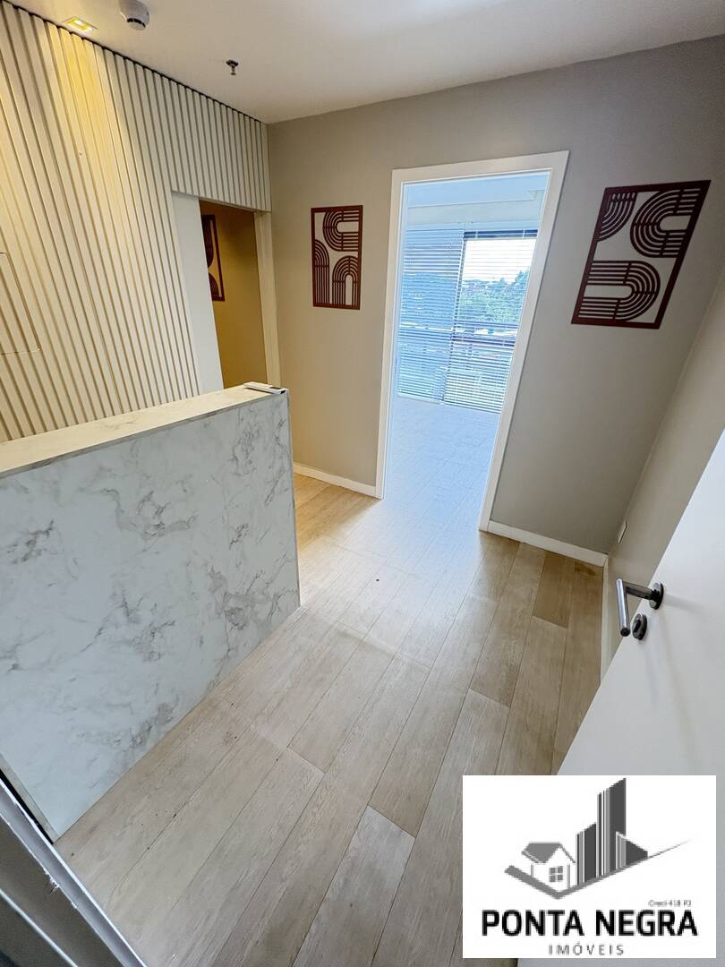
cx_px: 362
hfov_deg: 85.7
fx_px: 391
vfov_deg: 102.1
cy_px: 484
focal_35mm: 14
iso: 320
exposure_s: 1/120
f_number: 2.2
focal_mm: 2.22
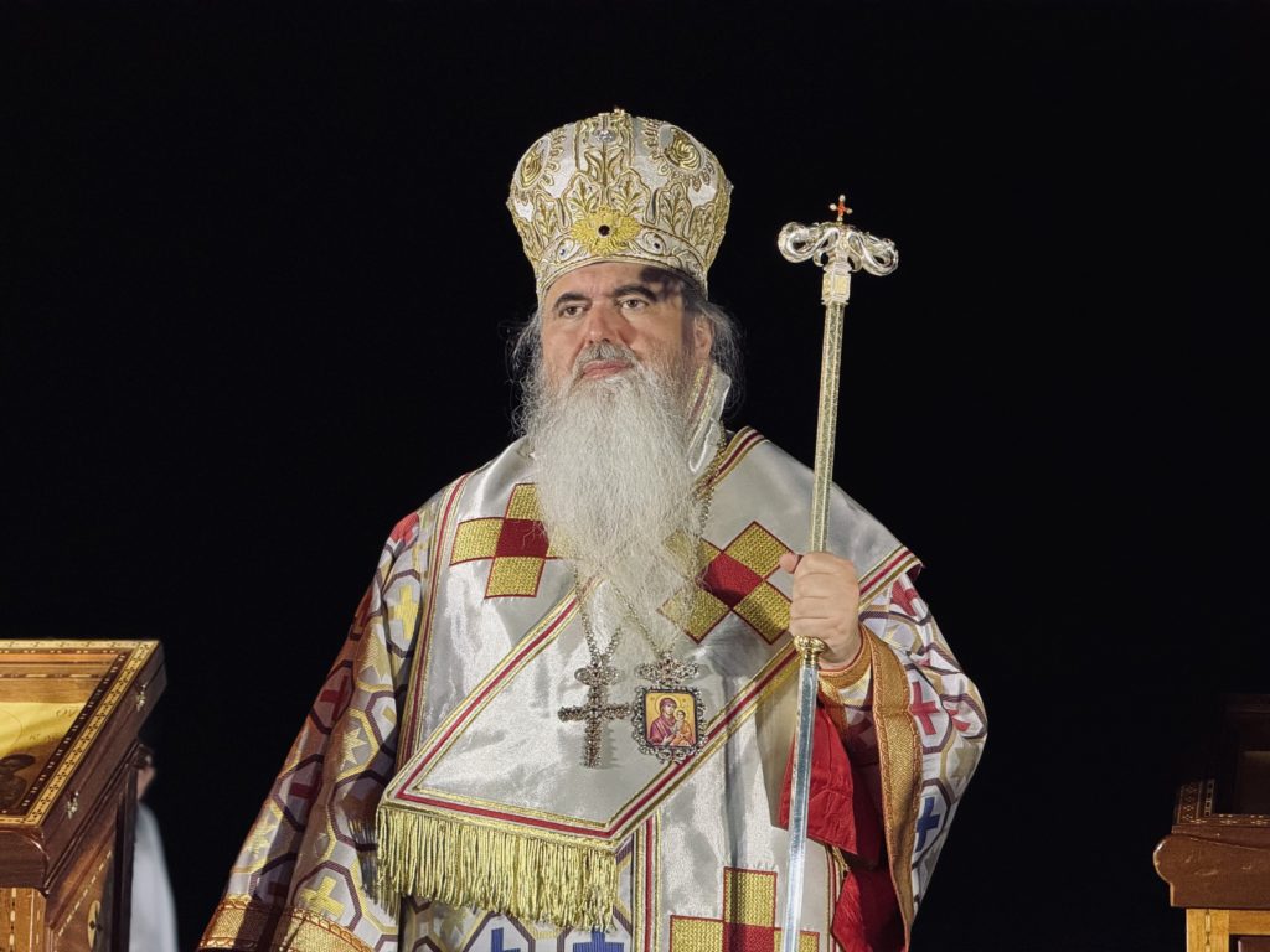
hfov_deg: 16.4
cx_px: 635
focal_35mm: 120
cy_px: 476
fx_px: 4403
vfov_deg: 12.3
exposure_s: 1/33
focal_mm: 15.66
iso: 500
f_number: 2.8
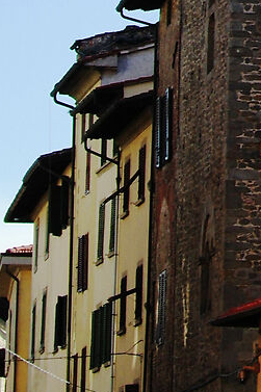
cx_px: 632
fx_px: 10383
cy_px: -359
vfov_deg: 2.2
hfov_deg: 1.4
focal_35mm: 954
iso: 200
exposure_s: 1/200
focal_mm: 100
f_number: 10
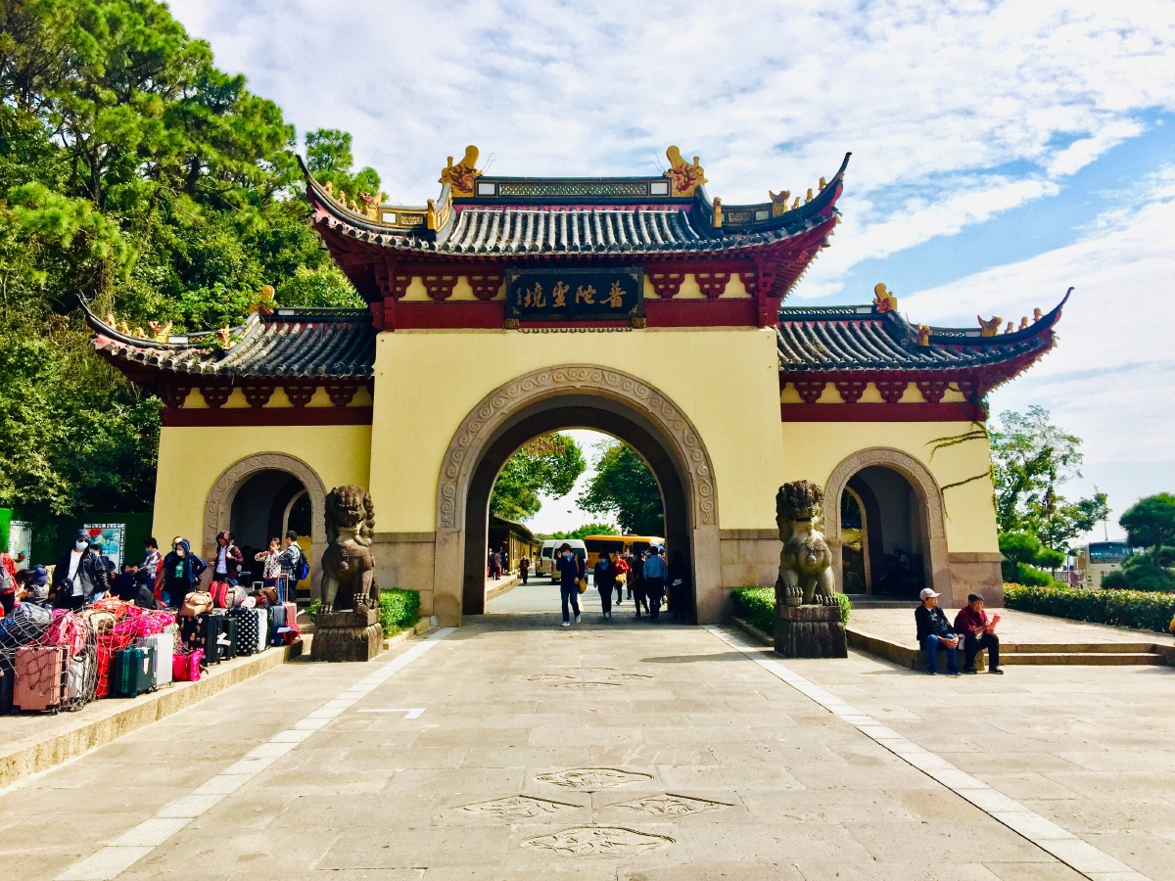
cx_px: 588
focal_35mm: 29
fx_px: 984
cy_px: 440
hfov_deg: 61.7
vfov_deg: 48.2
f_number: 2.2
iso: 32
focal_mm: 4.15
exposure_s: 1/3597
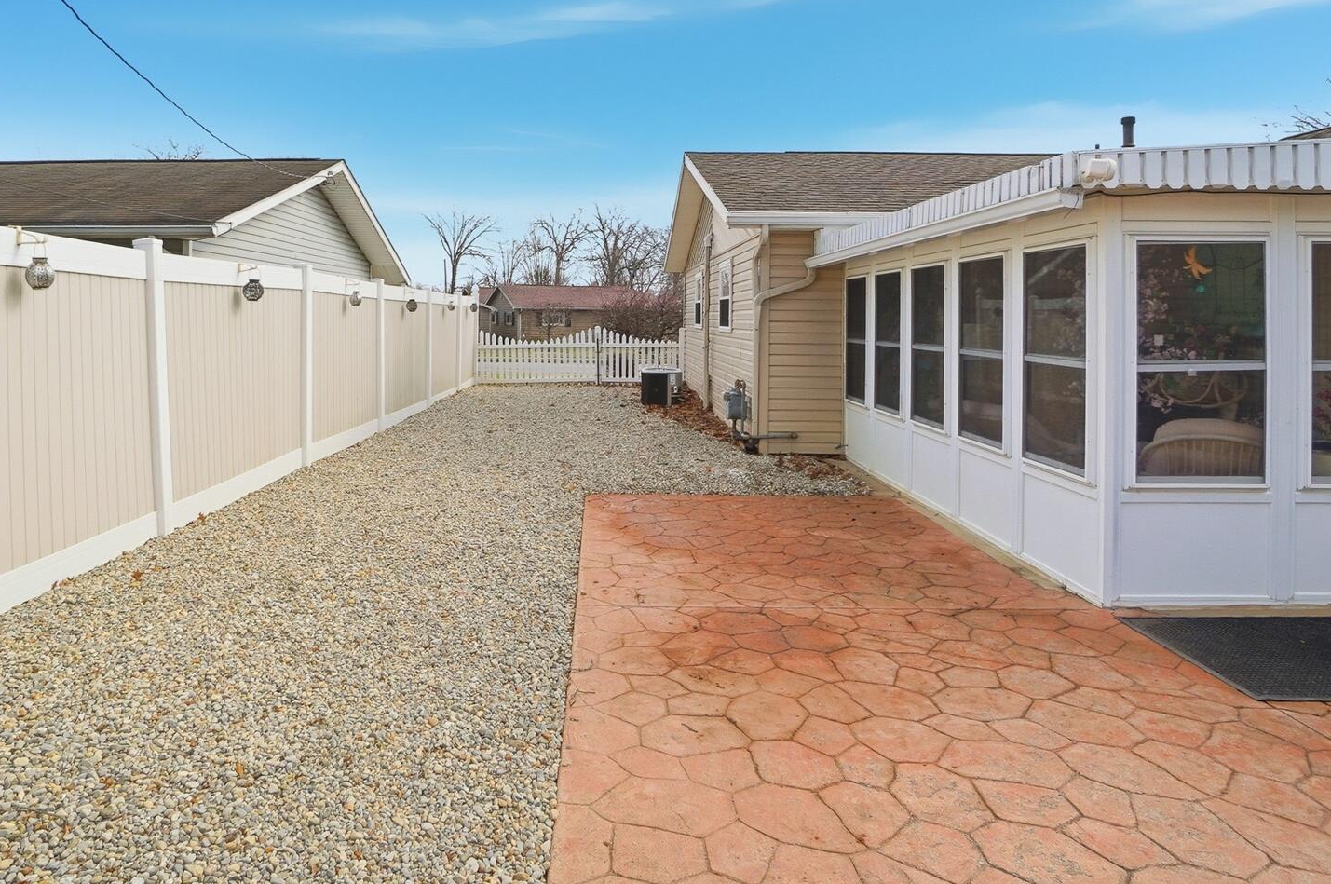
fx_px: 775
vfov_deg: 58.4
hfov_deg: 80.9
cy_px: 319
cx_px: 579
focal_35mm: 21
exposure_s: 1/2500
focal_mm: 10
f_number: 9
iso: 125
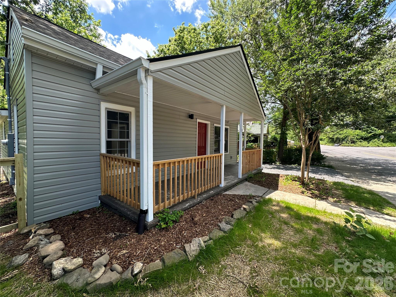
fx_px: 160
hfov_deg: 102.1
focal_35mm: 14
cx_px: 198
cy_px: 148
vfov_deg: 85.7
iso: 40
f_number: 2.2
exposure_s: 1/255
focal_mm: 2.22
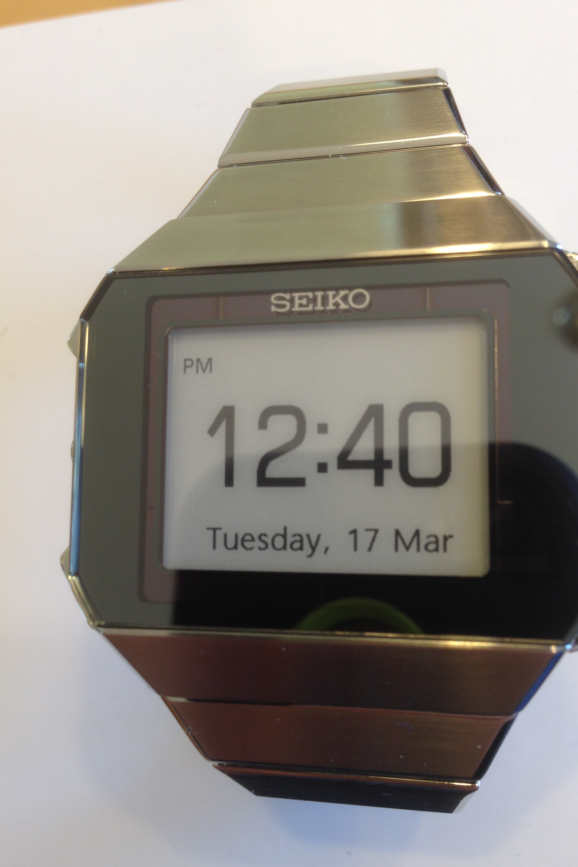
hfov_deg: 37.8
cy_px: 438
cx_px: 311
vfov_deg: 54.4
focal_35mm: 35
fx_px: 843
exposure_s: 1/24
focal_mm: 4.12
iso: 50
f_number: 2.4
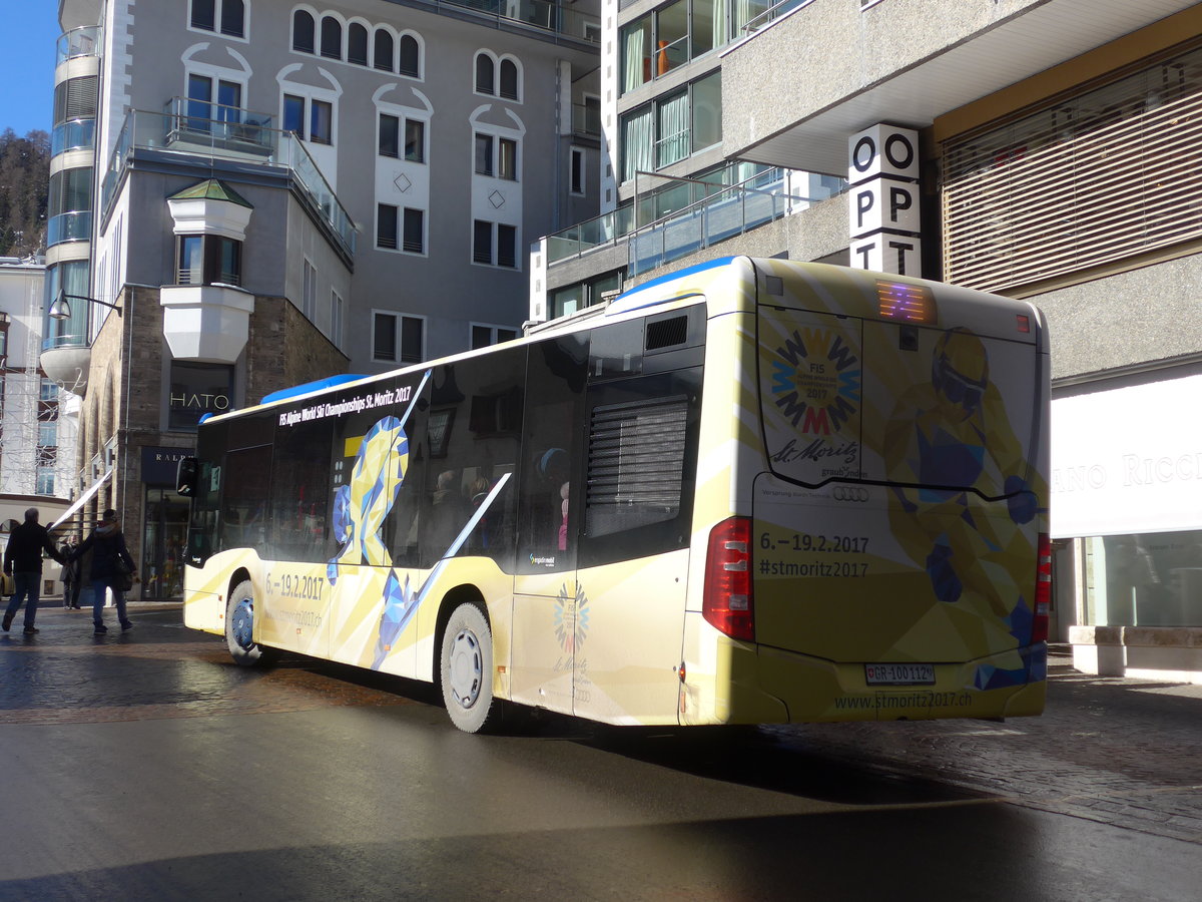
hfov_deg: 42.9
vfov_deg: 32.9
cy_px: 451
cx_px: 601
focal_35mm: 44
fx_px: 1528
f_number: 2.8
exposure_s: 1/1600
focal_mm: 9
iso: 80
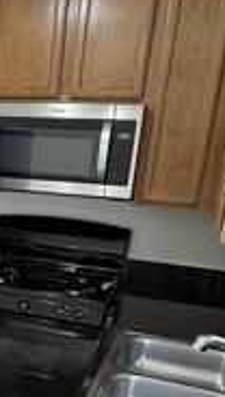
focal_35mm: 53
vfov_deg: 37.7
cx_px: -74
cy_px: 317
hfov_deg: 20.6
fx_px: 560
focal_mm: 2.22
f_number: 2.2
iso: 320
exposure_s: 1/60
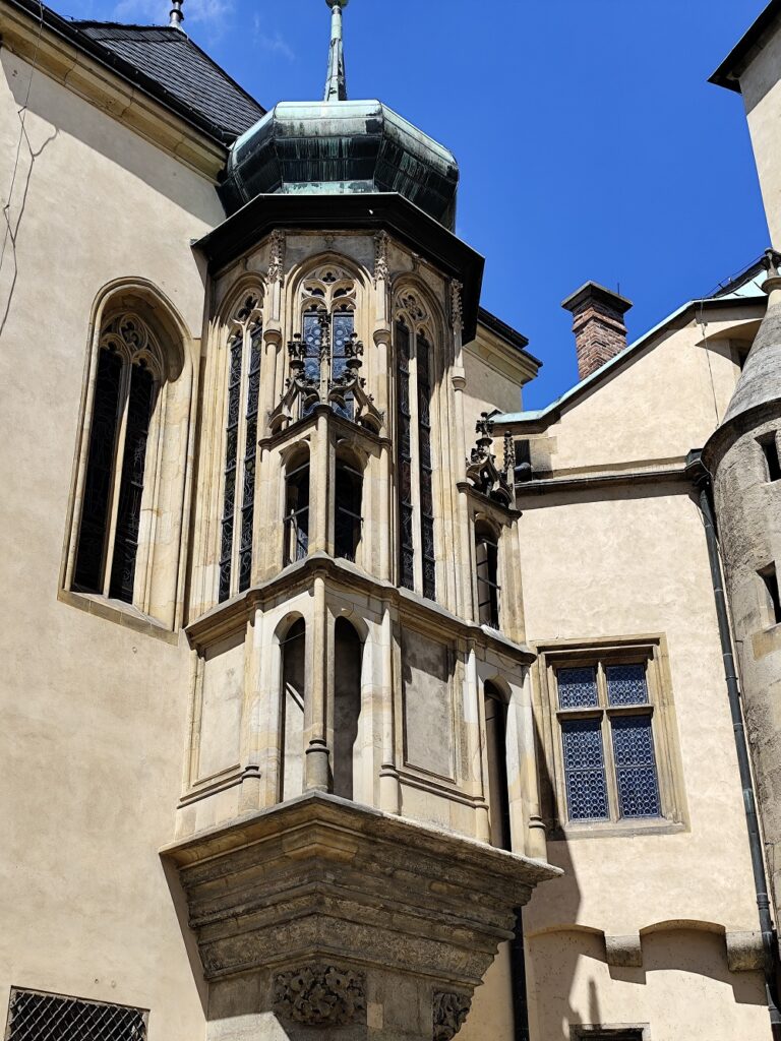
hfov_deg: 31.5
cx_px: 390
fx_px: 1384
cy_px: 520
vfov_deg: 41.2
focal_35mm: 46
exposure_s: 1/823
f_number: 1.65
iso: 50
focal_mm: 6.19
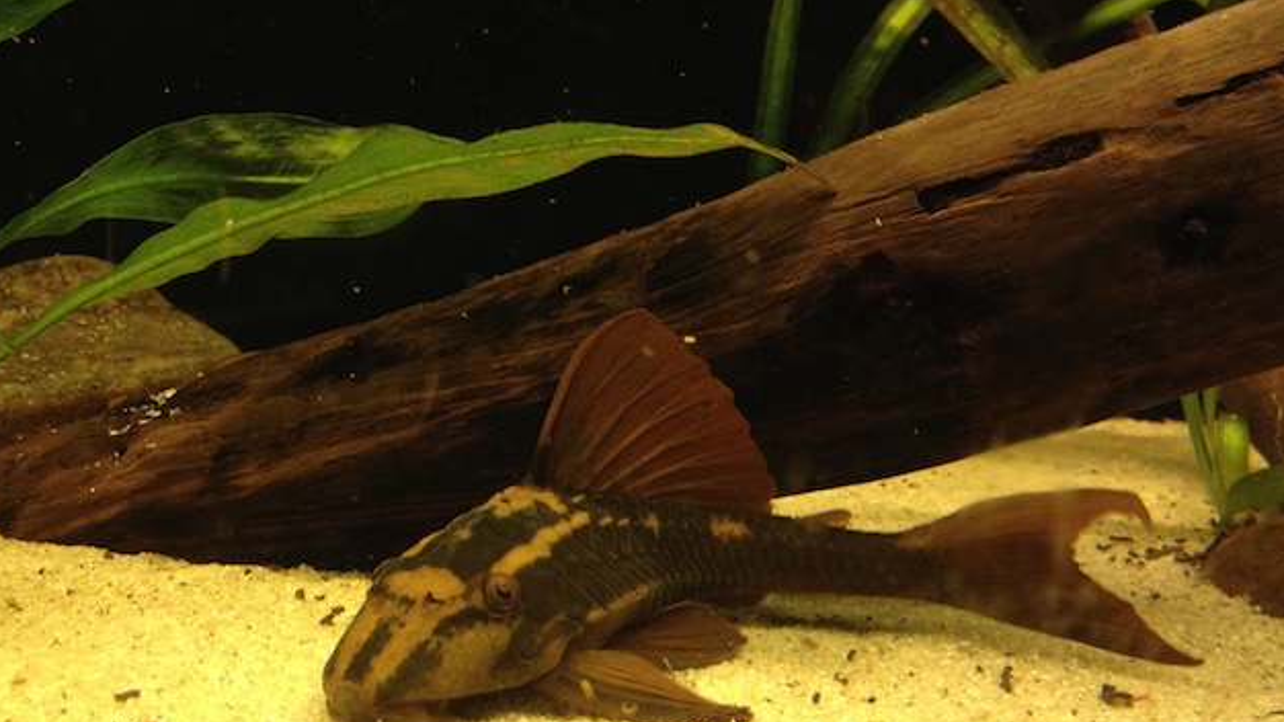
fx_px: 1328
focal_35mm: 39
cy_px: 486
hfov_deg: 51.6
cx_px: 636
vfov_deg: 30.2
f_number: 2.4
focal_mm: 4.28
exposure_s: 1/20
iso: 200
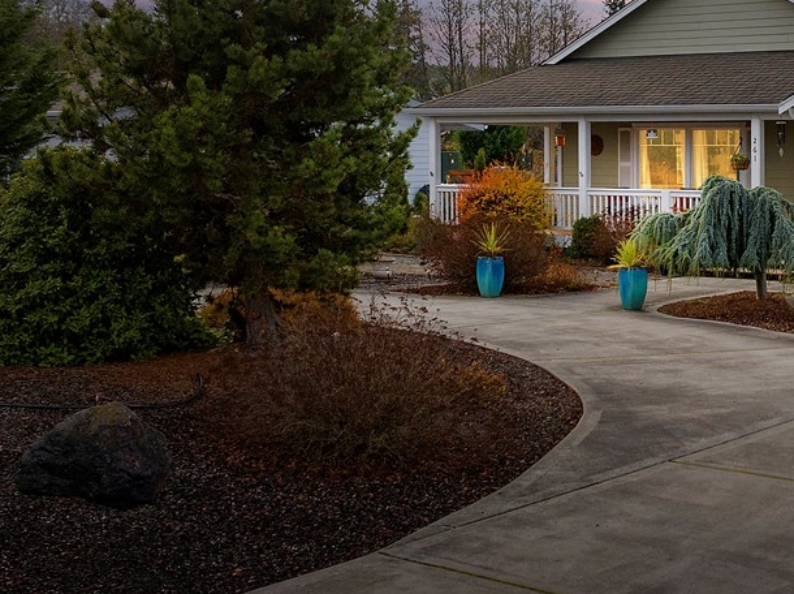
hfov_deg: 29.0
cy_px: 214
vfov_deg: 23.2
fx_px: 1443
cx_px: 771
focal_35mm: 63
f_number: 2.8
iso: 410
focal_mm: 12.29
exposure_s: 1/1250
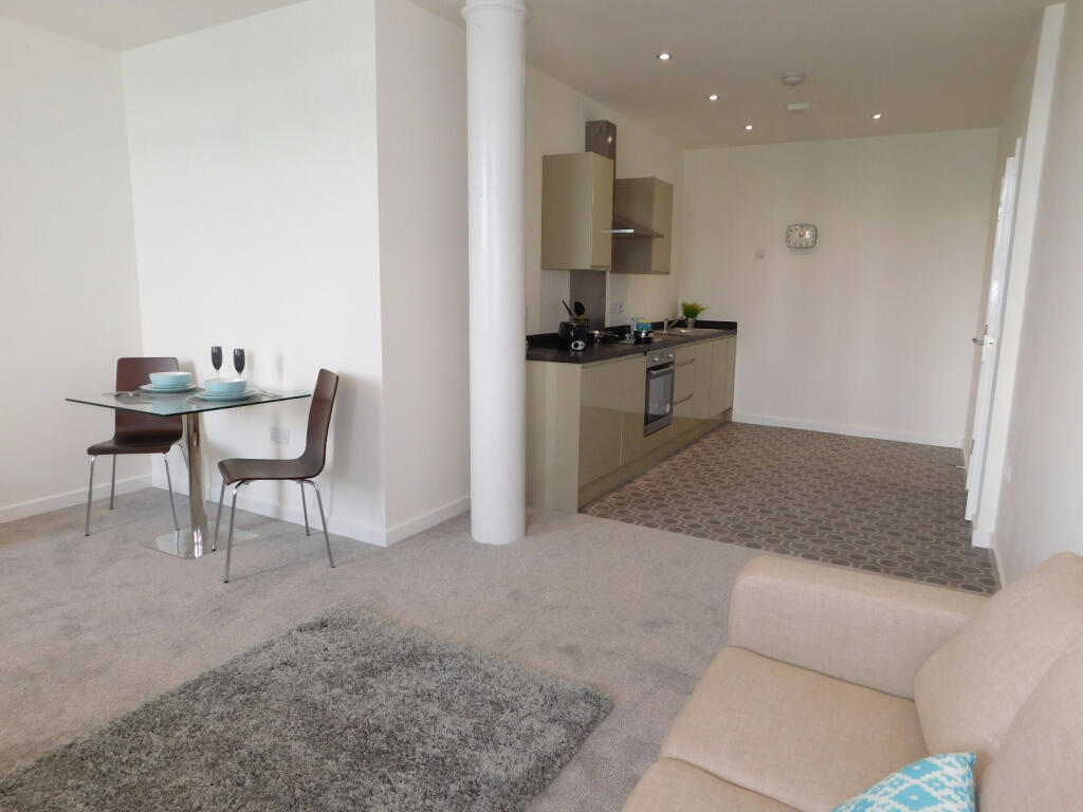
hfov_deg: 73.9
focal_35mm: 23
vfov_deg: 58.9
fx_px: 720
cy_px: 406
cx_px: 542
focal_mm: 4
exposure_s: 1/40
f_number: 3
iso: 125
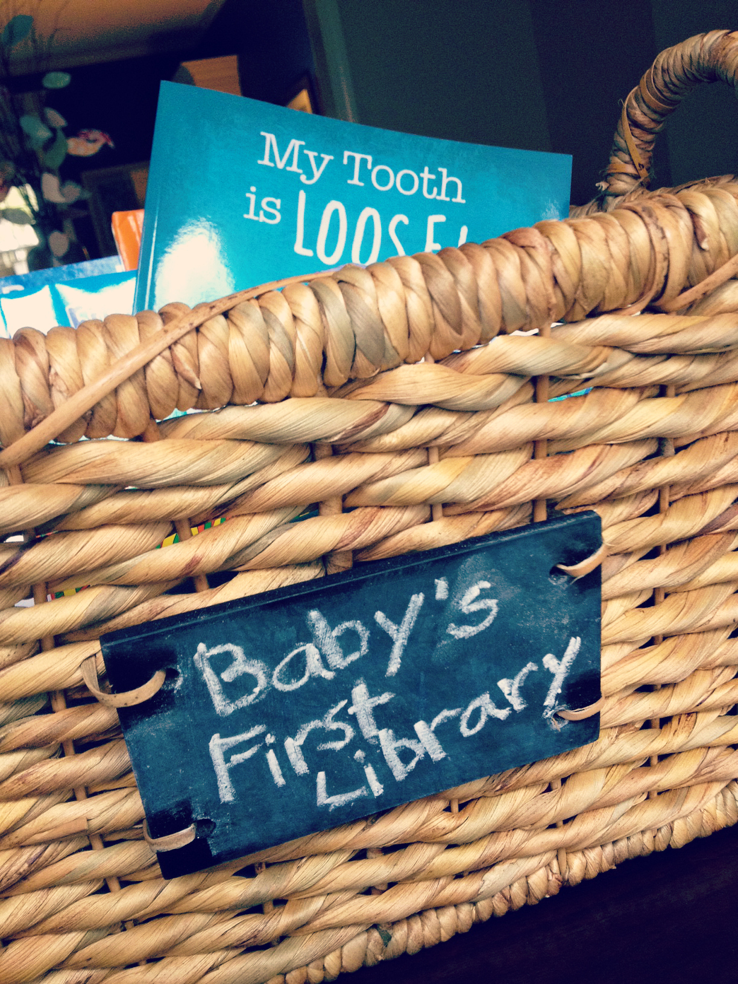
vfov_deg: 52.6
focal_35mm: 35
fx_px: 995
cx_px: 369
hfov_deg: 40.7
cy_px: 492
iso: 125
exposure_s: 1/20
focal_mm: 4.28
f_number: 2.4
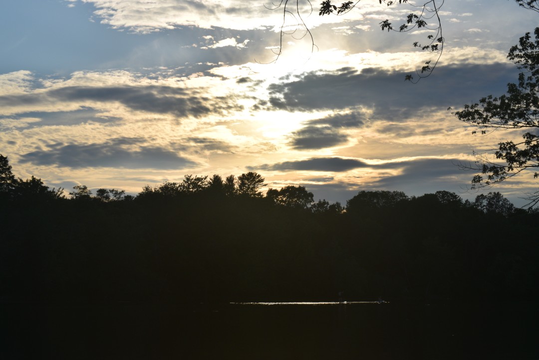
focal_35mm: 82
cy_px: 180
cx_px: 270
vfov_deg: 16.6
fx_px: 1235
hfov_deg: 24.6
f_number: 13
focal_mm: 55
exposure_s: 1/640
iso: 200
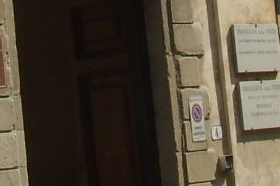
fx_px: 1802
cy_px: -166
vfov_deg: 5.8
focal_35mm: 232
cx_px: 68
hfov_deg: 8.9
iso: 50
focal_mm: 6.6
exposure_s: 1/180
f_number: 6.3
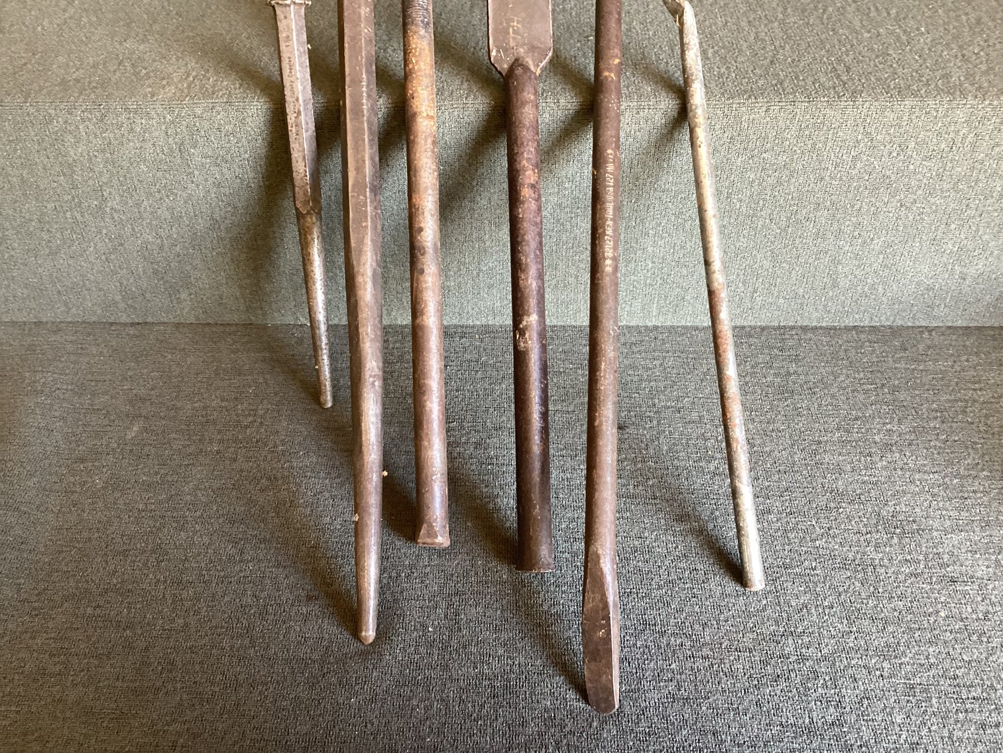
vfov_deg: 45.4
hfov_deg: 58.3
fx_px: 898
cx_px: 502
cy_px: 376
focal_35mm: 31
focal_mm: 3.3
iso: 250
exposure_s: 1/50
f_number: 2.4
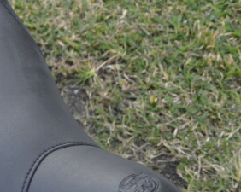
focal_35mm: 132
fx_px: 941
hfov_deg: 12.6
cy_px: 26
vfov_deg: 11.6
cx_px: -263
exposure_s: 1/125
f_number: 5.6
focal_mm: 22
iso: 250
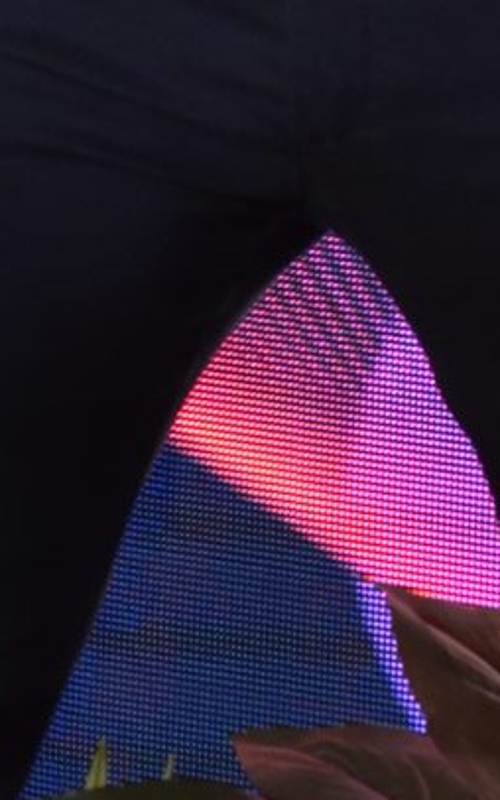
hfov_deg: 3.1
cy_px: -1040
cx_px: -10
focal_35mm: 424
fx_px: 9228
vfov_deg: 4.8
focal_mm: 55
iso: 800
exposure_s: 1/80
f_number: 4
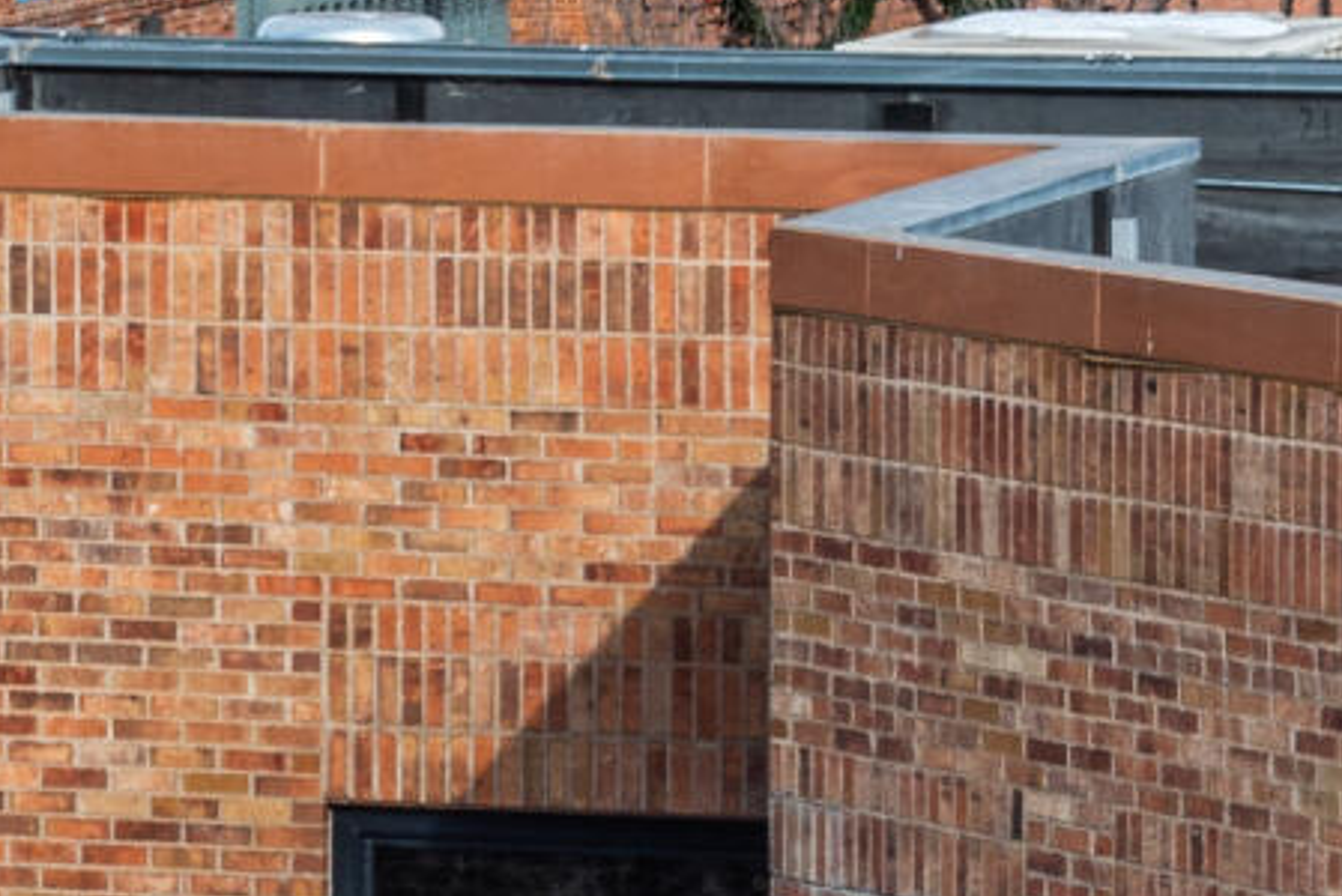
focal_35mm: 434
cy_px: -591
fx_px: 16188
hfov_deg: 4.7
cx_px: -1103
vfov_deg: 3.2
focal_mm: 65
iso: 100
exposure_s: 1/60
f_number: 13
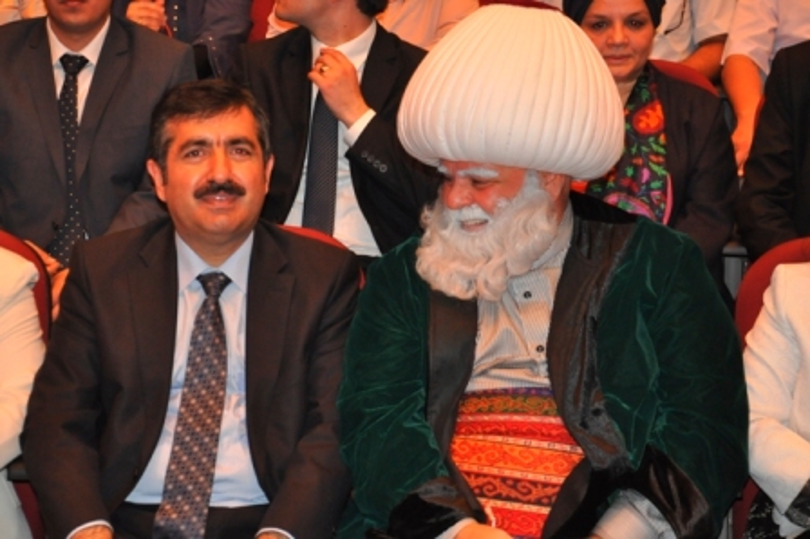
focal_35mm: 99
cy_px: 270
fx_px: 2226
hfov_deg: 20.6
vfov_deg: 13.8
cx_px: 405
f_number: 5.3
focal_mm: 66
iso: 1250
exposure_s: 1/60
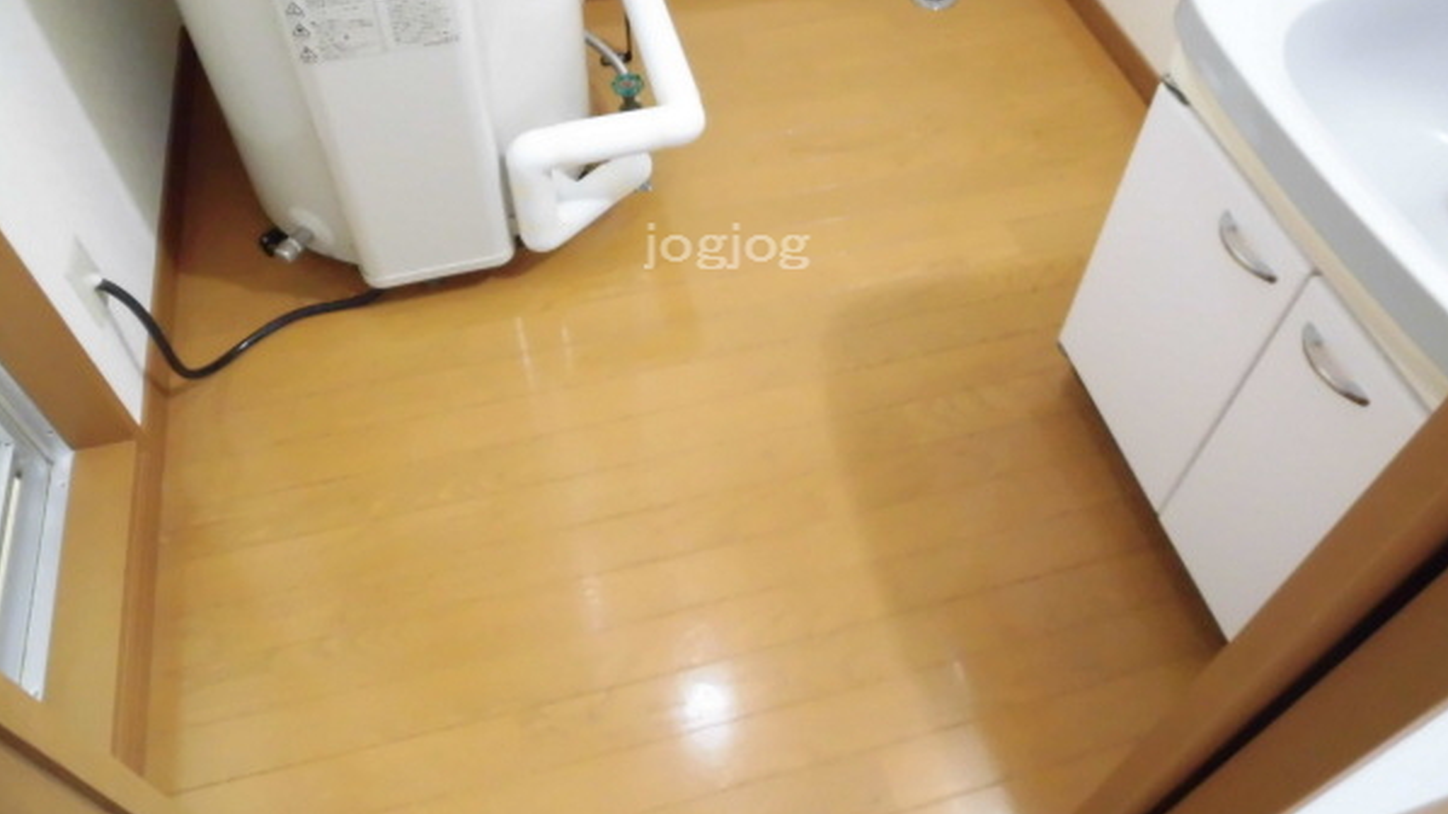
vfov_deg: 40.7
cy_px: 240
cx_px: 734
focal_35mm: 28
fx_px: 1075
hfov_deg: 67.9
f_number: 3.1
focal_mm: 4.3
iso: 640
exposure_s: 1/25
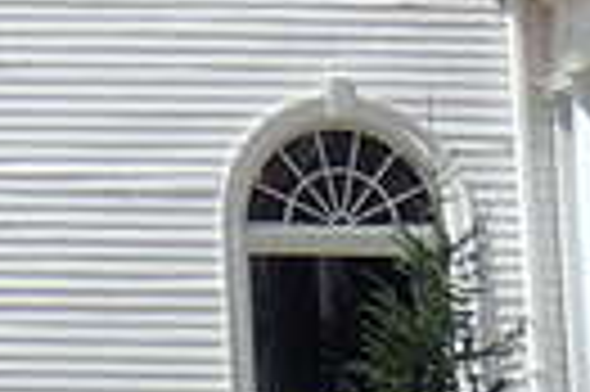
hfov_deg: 8.6
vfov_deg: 5.5
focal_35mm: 232
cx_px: -437
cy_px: -770
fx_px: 3797
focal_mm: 6.86
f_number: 10
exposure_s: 1/160
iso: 100
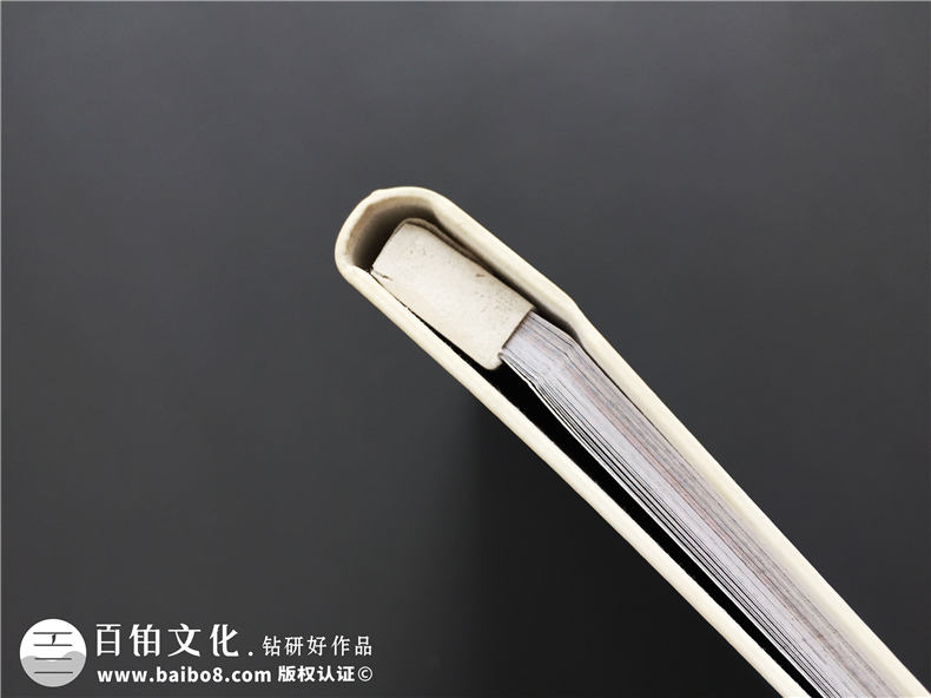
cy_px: 349
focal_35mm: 29
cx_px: 466
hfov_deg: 61.7
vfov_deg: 48.2
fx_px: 780
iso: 32
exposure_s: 1/33
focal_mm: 4.15
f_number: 2.2
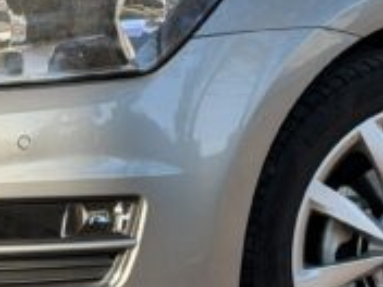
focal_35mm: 210
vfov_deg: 7.1
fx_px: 2323
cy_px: 9
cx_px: 283
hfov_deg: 9.4
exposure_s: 1/357
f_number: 1.78
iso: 80
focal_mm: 6.76
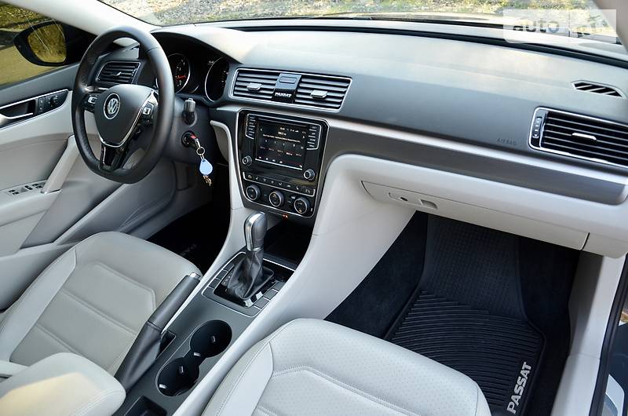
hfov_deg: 67.5
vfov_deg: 47.7
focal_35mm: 27
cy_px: 208
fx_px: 470
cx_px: 314
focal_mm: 18
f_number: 4.5
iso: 400
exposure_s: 1/80
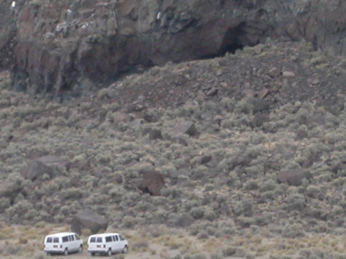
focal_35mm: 513
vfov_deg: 2.9
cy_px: 144
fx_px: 5129
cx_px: 218
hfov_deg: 3.9
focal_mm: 32
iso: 100
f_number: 5.8
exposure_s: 1/188
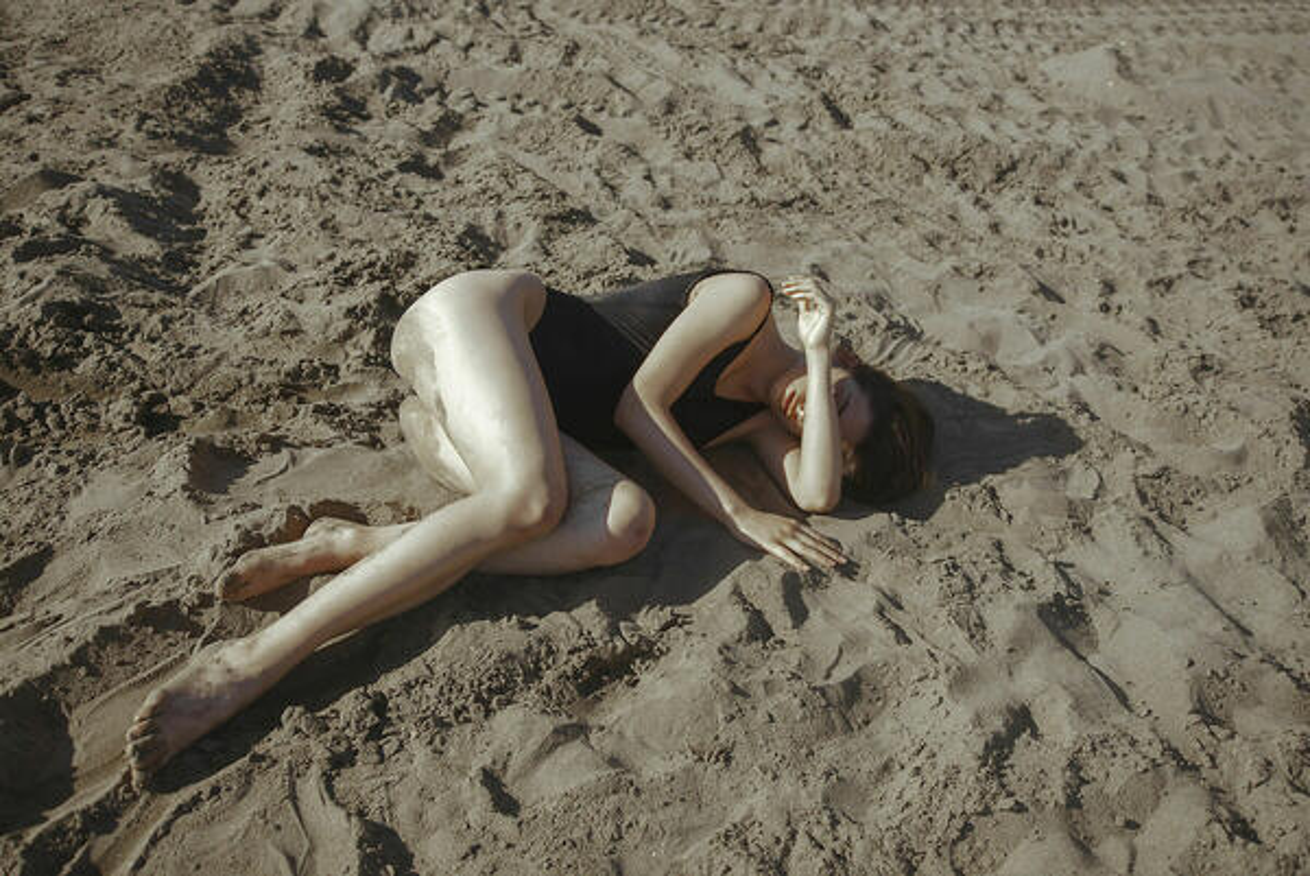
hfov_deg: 54.4
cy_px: 438
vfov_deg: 37.9
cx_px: 655
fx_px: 1274
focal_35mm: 35
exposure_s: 1/400
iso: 80
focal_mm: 35
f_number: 6.3
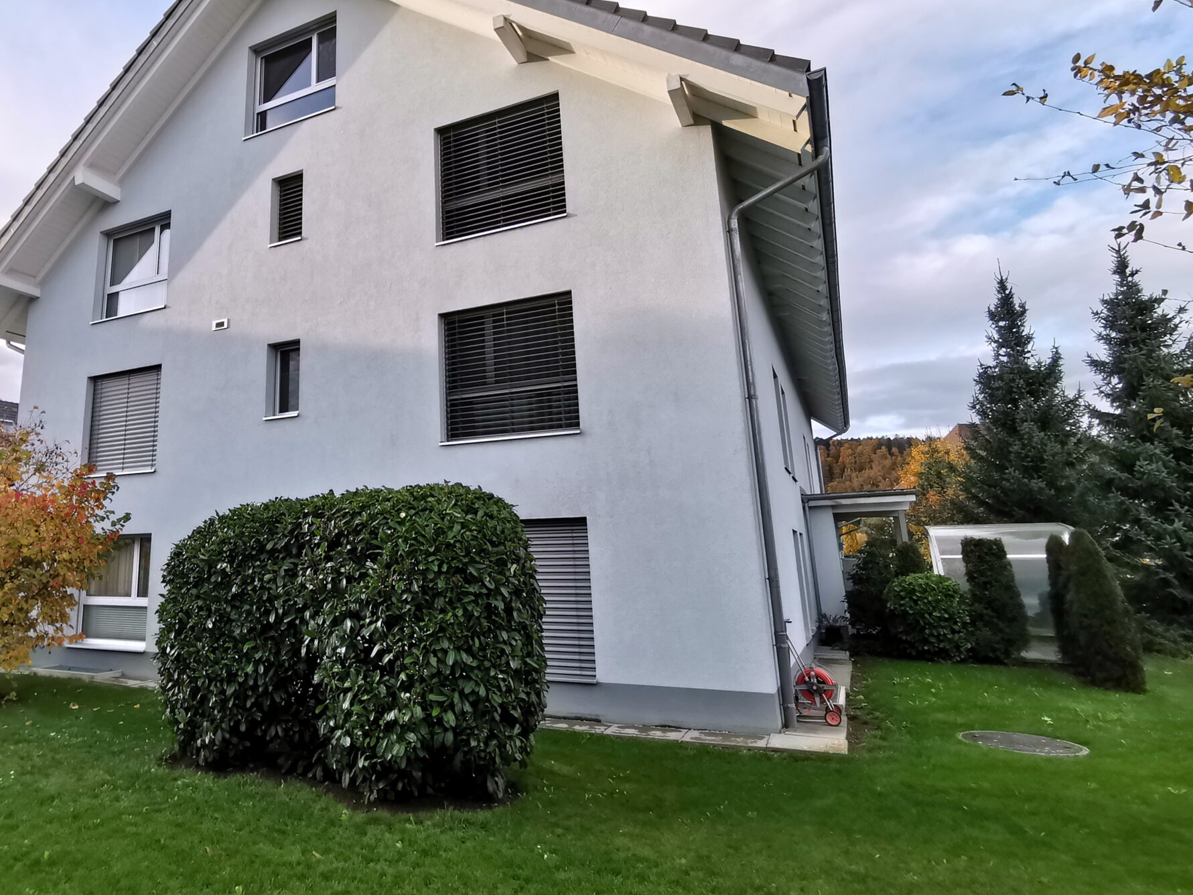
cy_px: 372
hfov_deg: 71.5
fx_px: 793
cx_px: 386
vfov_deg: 58.5
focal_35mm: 23
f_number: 2.2
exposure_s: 1/287
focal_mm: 2.35
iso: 50
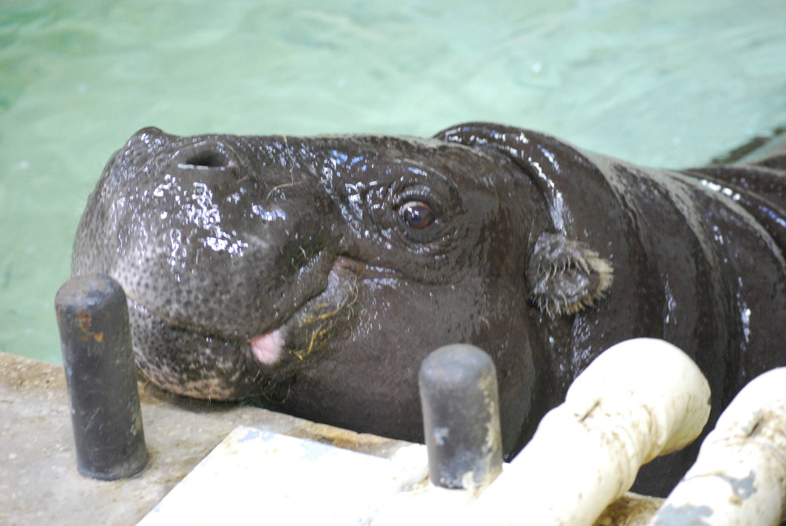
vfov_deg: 13.5
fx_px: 2230
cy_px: 263
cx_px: 393
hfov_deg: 20.0
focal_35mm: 102
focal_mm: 68
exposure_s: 1/30
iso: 1600
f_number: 4.2
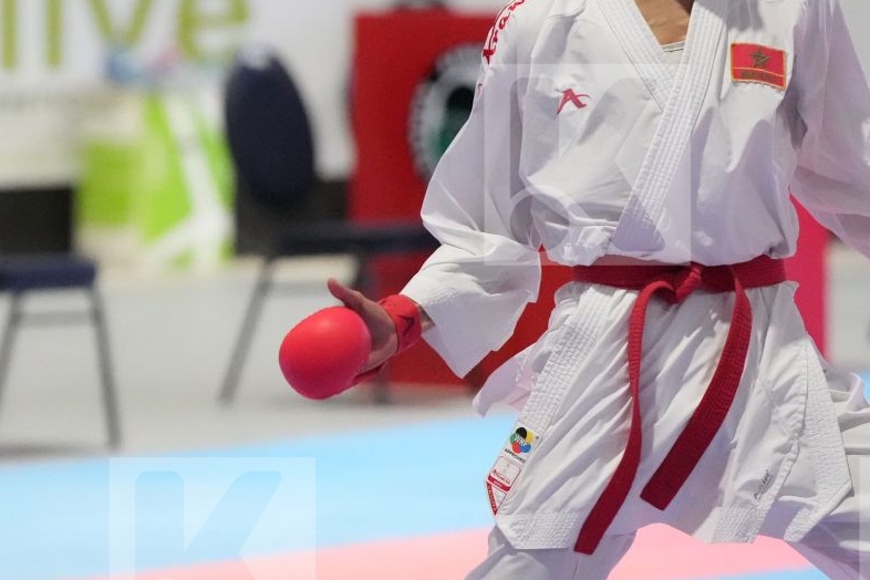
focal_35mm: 346
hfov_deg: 6.0
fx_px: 8361
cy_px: 165
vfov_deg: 4.0
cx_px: 213
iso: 12800
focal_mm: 151
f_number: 2.8
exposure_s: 1/800
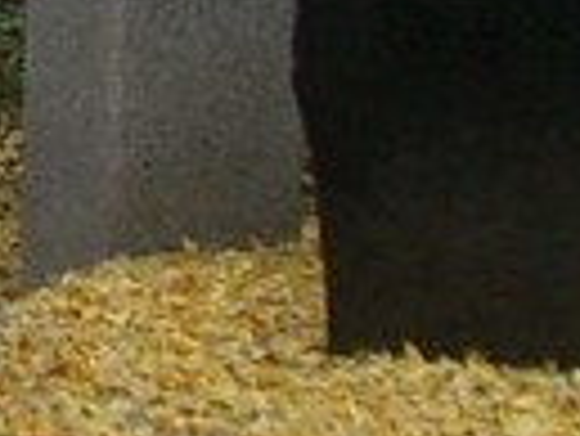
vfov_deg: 6.5
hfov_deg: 8.7
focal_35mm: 217
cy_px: -652
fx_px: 3639
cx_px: -526
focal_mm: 5.8
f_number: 2.6
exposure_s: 1/50
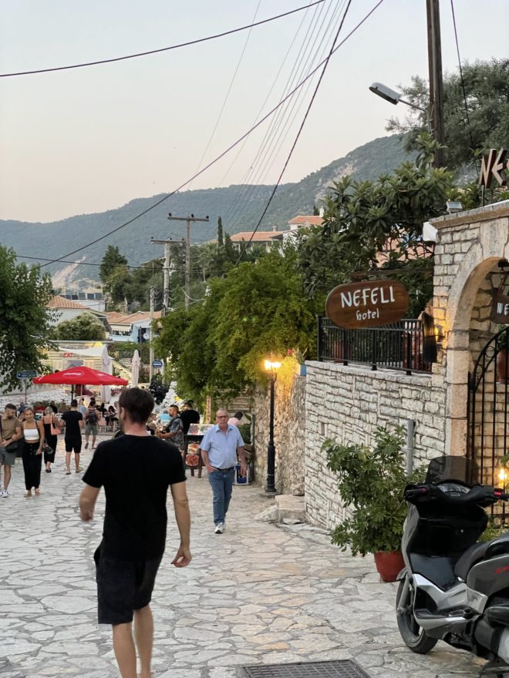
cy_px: 339
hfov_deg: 28.0
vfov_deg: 36.8
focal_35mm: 52
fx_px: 1019
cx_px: 254
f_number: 2
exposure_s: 1/76
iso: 250
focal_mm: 6
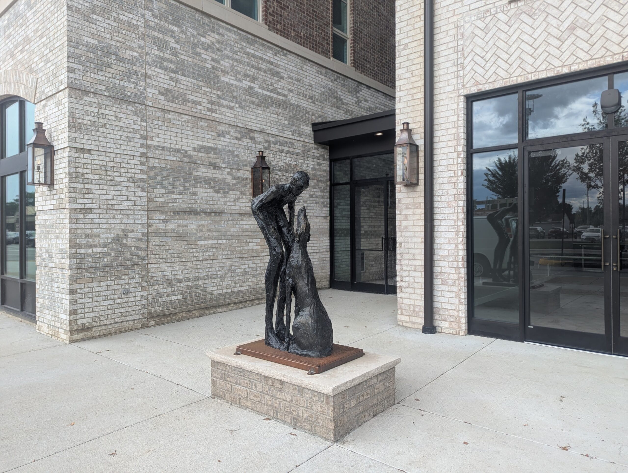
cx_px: 314
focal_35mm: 24
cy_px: 236
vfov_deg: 56.9
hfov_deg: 71.5
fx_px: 436
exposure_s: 1/699
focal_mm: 6.81
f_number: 1.85
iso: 50
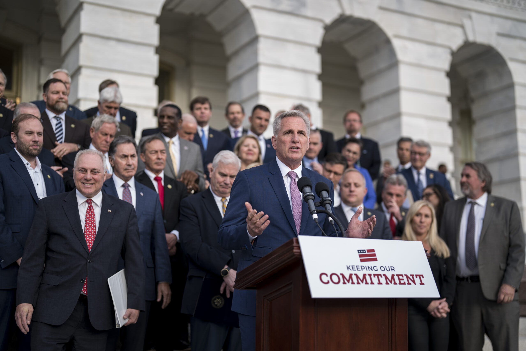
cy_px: 176
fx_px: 731
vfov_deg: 27.0
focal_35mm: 50
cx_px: 263
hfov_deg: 39.6
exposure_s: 1/1000
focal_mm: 50
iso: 50
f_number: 1.4
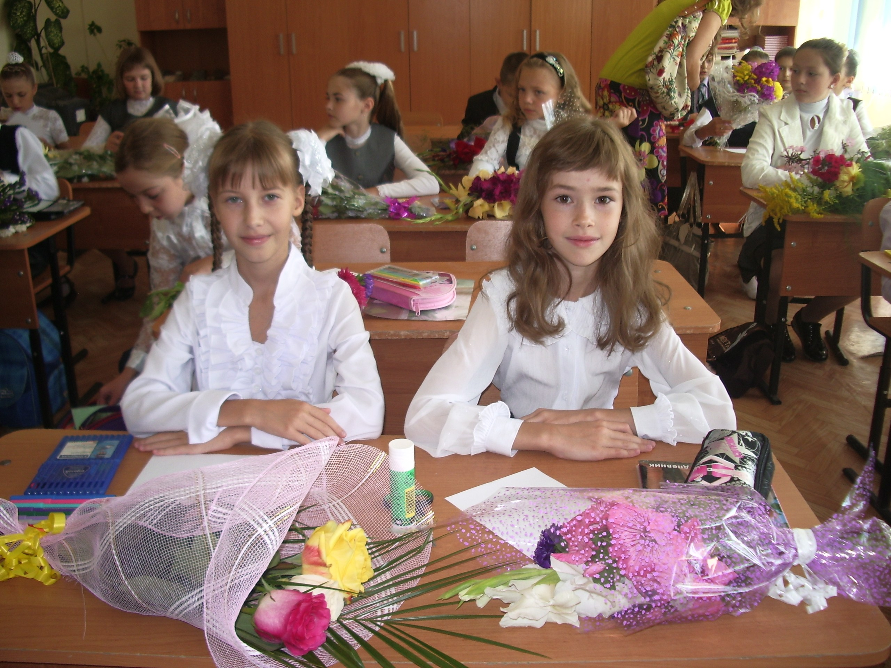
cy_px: 334
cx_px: 446
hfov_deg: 52.6
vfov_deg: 40.7
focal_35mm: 35
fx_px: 901
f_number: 2.6
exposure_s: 1/40
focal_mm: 5.8
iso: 50
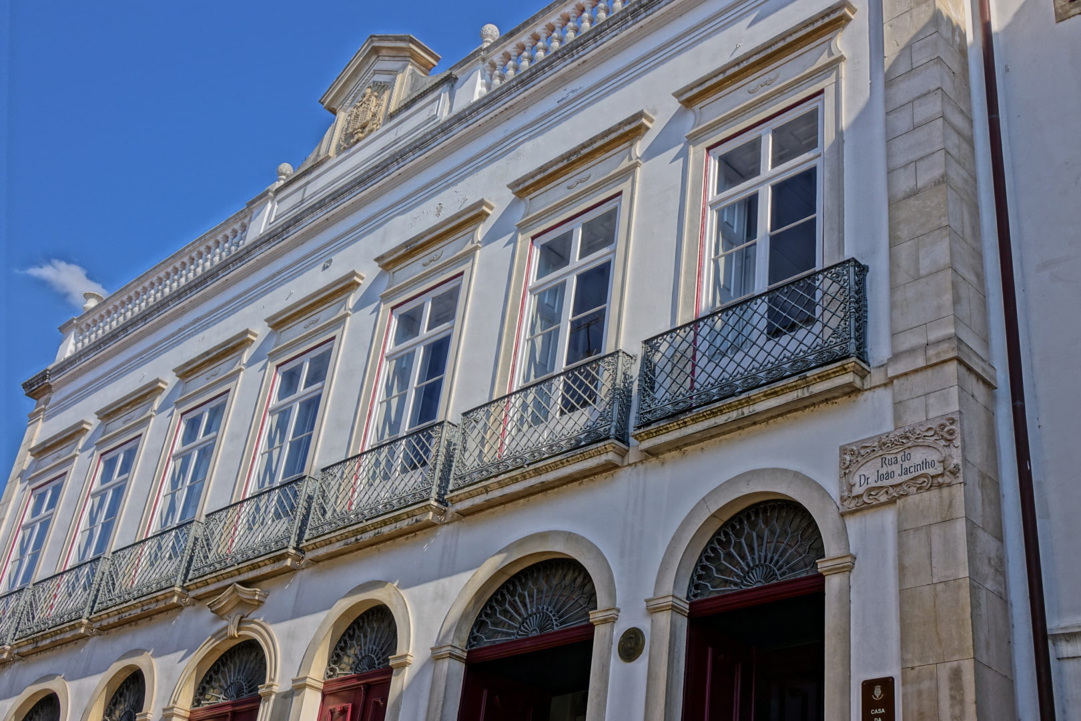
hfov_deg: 45.4
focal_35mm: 43
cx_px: 540
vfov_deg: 31.2
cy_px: 360
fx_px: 1291
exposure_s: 1/800
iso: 100
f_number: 4
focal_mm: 15.78
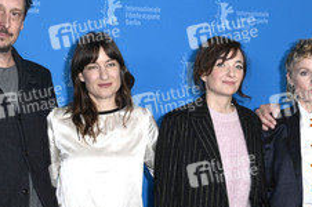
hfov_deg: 18.3
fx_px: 969
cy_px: 137
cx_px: 186
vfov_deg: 12.2
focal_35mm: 112
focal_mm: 56
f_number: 5.6
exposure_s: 1/250
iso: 800
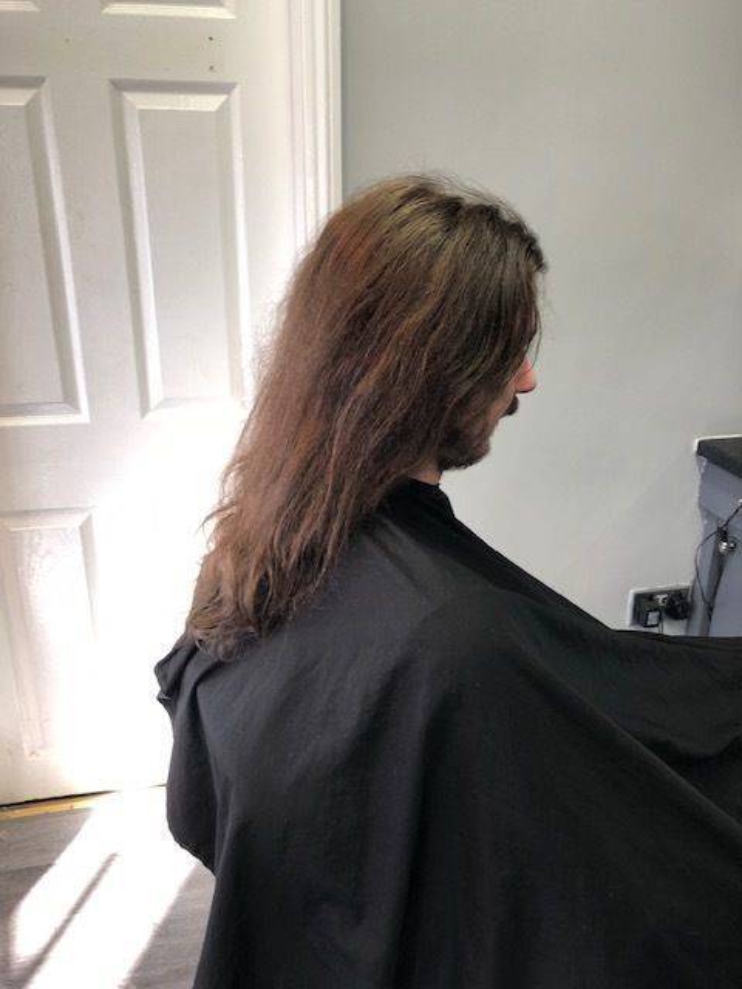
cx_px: 371
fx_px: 800
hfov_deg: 49.7
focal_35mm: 28
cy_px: 494
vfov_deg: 63.4
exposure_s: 1/33
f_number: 1.8
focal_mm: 3.99
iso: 25
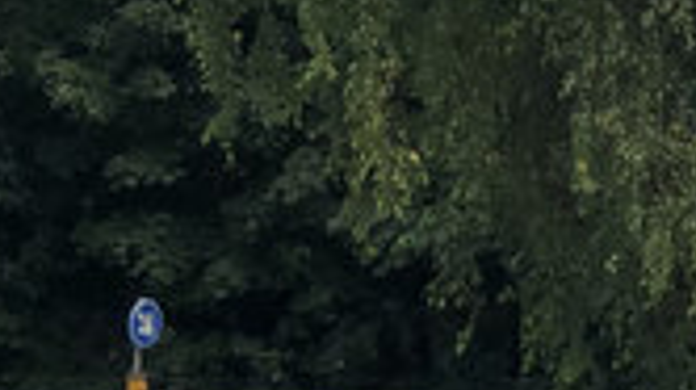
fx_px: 6435
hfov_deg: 6.0
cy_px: -1321
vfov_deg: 3.3
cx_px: -738
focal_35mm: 349
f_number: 2.8
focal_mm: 6.6
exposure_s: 1/674
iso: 20
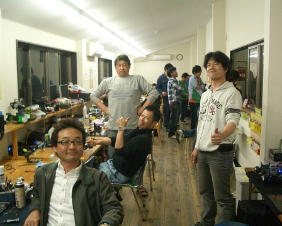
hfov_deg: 46.8
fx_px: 326
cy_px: 119
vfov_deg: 38.3
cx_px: 144
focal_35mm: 39
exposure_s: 1/40
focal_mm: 5.8
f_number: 2.6
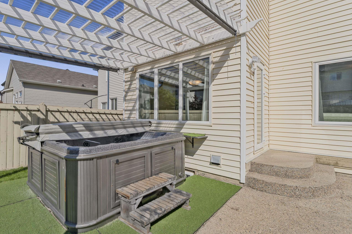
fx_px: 166
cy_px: 122
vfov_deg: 70.4
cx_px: 160
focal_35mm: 17
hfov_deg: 93.0
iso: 200
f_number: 8
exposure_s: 1/1250
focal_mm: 14
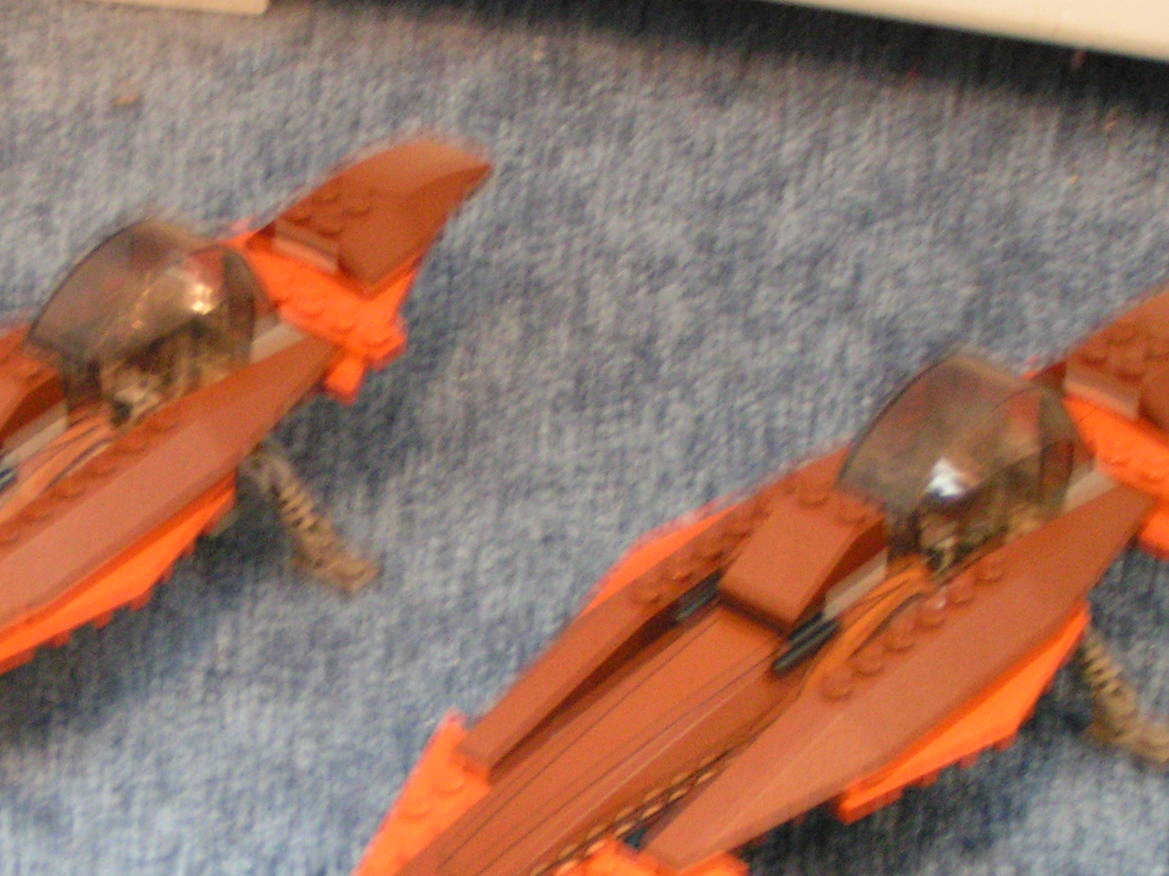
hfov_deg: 18.3
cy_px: 583
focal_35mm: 107
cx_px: 402
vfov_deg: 13.8
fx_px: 3613
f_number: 3.2
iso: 200
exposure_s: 1/2
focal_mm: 10.5
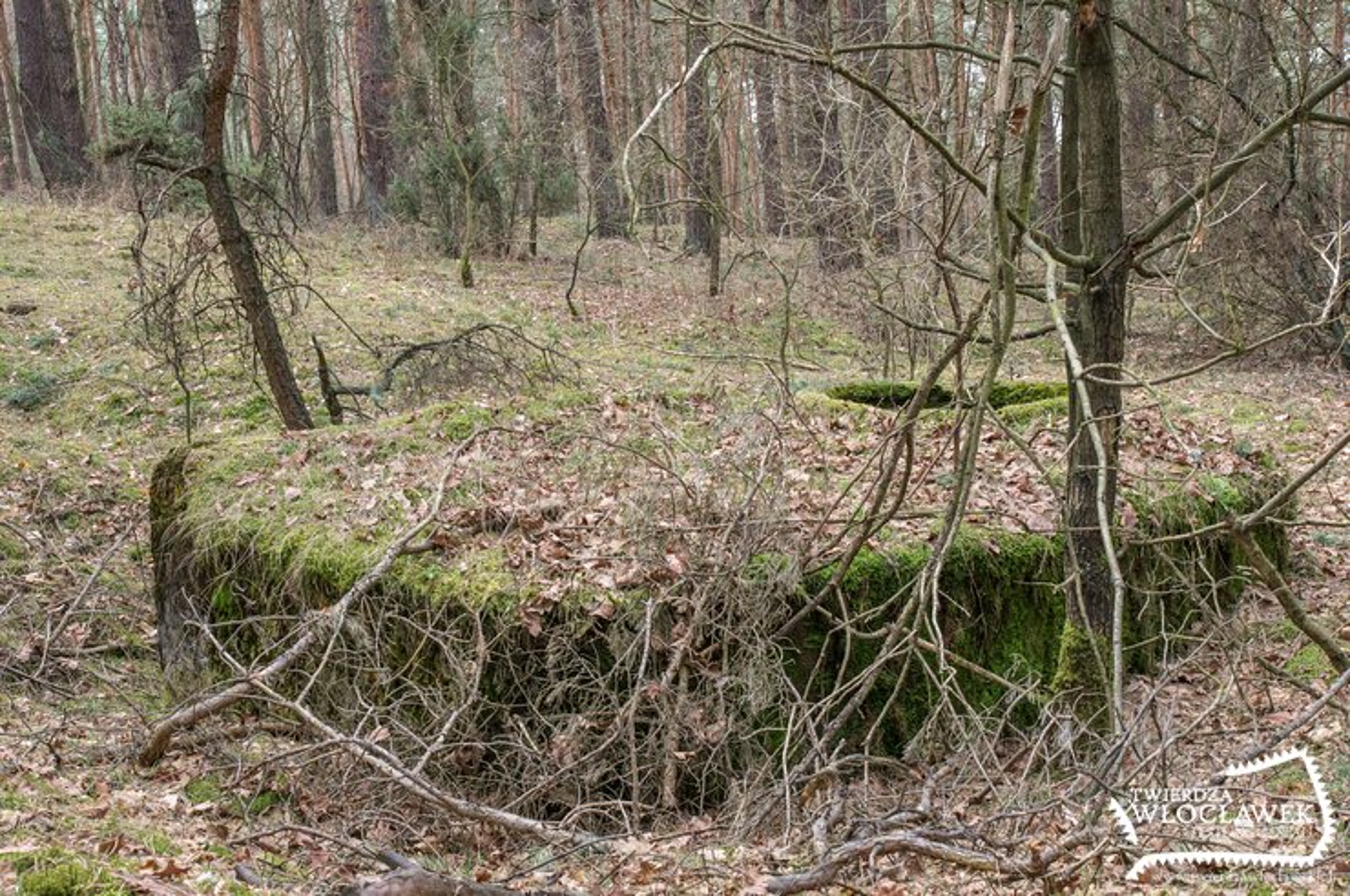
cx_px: 675
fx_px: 1966
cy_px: 448
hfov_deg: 37.9
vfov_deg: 25.7
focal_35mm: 52
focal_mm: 35
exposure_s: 1/8
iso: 100
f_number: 11
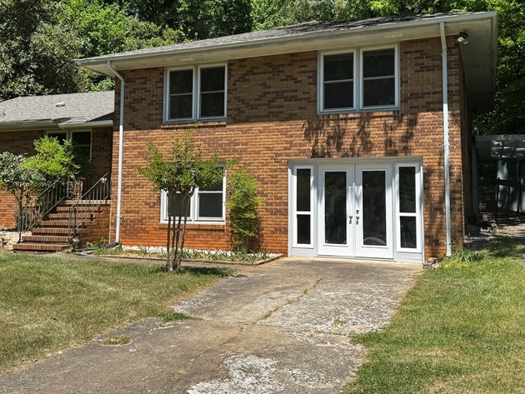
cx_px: 224
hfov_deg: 47.7
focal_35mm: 39
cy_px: 153
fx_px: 592
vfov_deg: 36.7
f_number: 1.78
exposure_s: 1/1721
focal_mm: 6.76
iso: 80
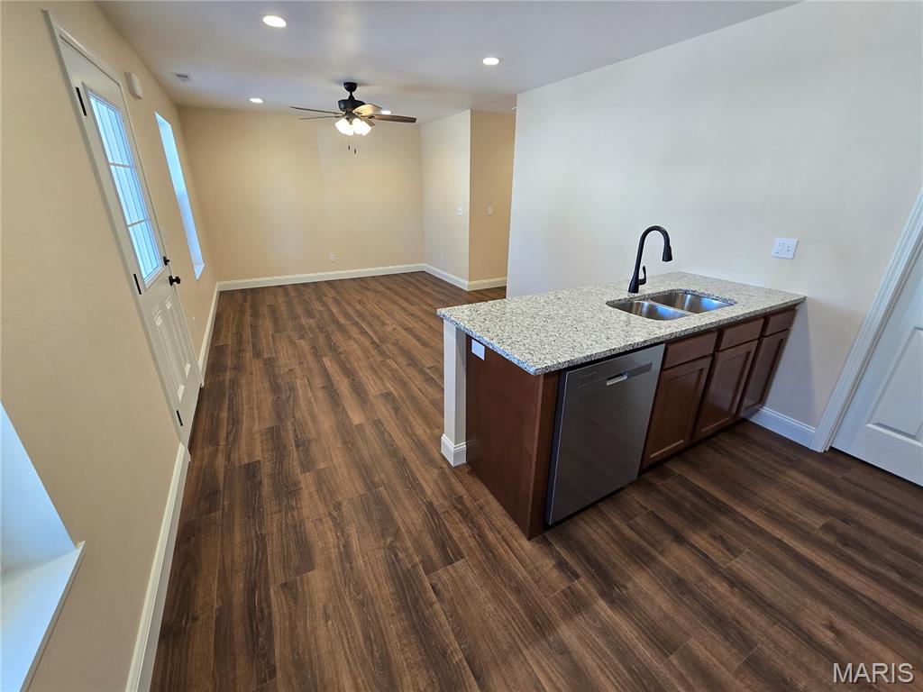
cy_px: 346
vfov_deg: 89.9
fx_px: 347
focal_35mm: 13
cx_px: 462
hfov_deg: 106.2
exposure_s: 1/60
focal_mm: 2.2
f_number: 2.2
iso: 80
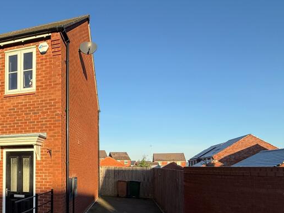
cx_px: 43
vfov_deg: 47.9
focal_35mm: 28
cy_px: 159
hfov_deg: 56.9
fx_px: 230
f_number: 2.2
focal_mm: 2.22
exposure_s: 1/1339
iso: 50
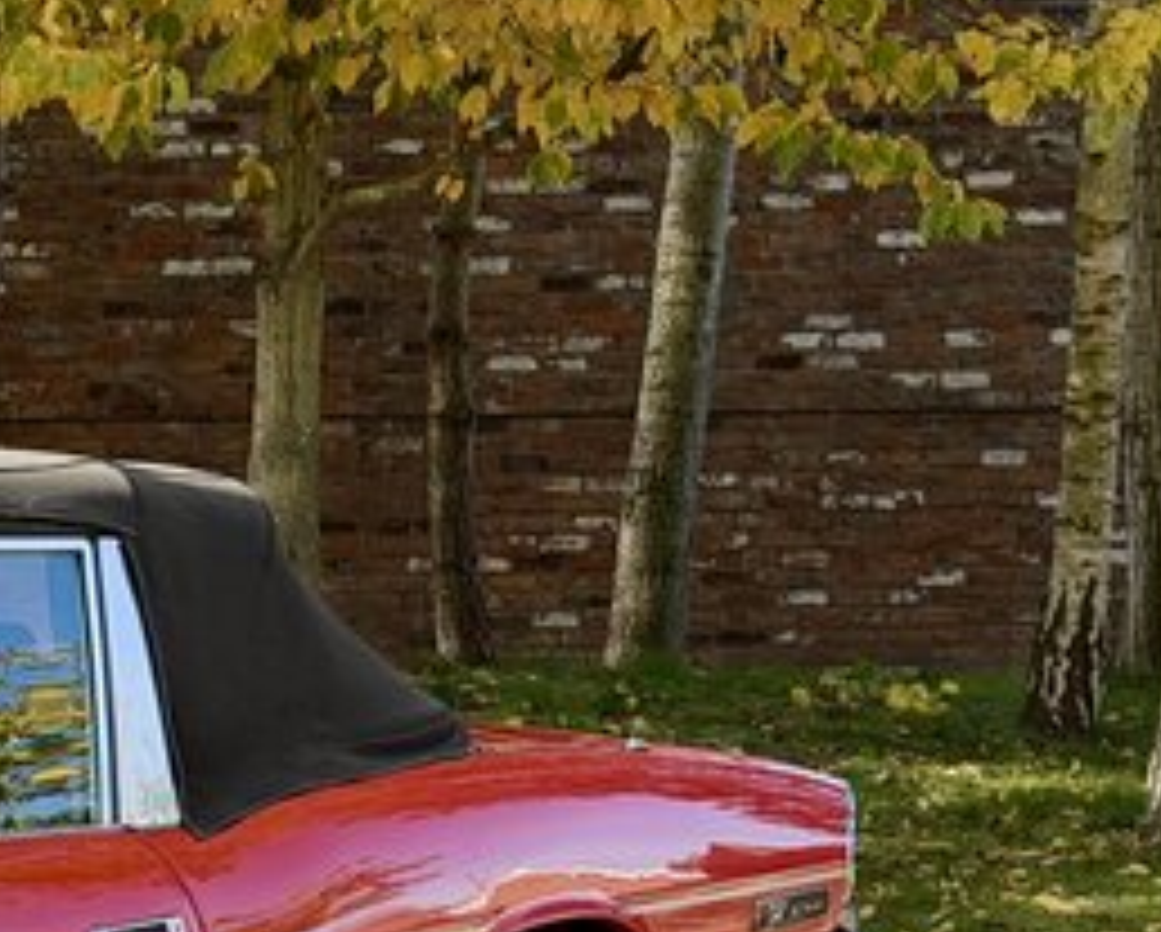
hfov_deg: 12.6
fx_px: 4988
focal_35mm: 145
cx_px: -580
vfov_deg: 10.5
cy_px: 1189
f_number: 1.78
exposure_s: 1/1055
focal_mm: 6.76
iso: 80
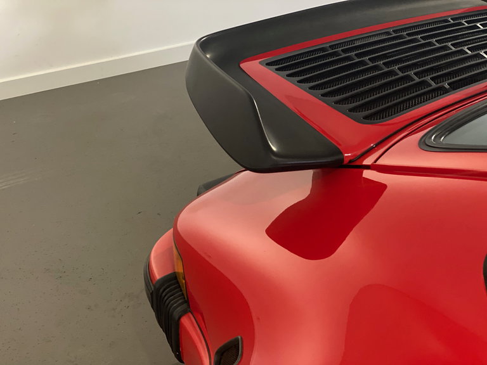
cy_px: 182
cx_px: 244
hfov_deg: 36.8
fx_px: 732
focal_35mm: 52
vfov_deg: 28.0
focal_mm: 6
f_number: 2
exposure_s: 1/24
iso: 500
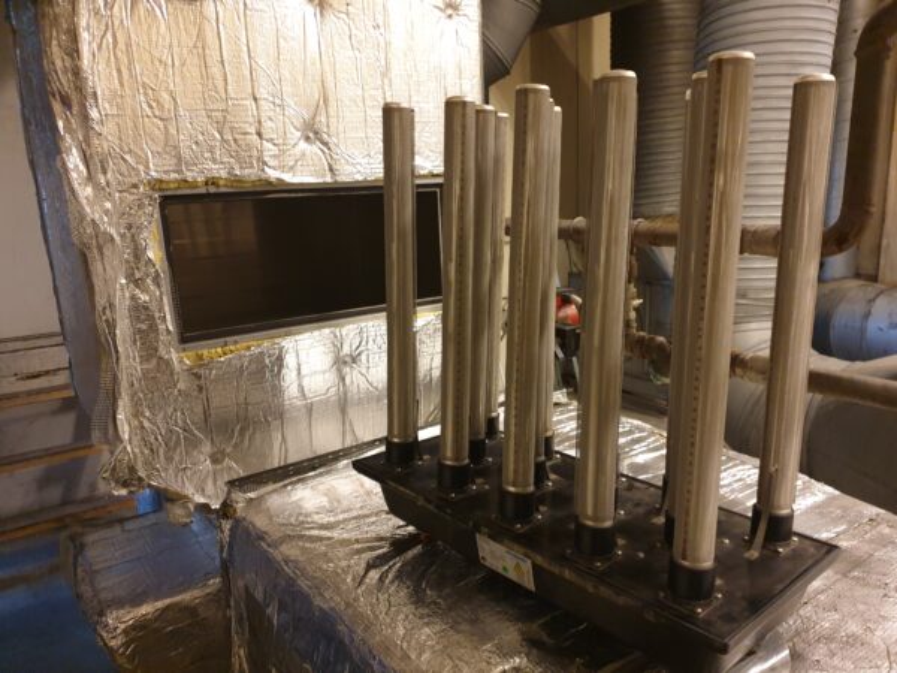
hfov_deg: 67.3
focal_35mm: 26
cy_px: 336
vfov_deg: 53.1
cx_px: 448
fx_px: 674
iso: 250
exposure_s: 1/25
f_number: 1.5
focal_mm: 4.3
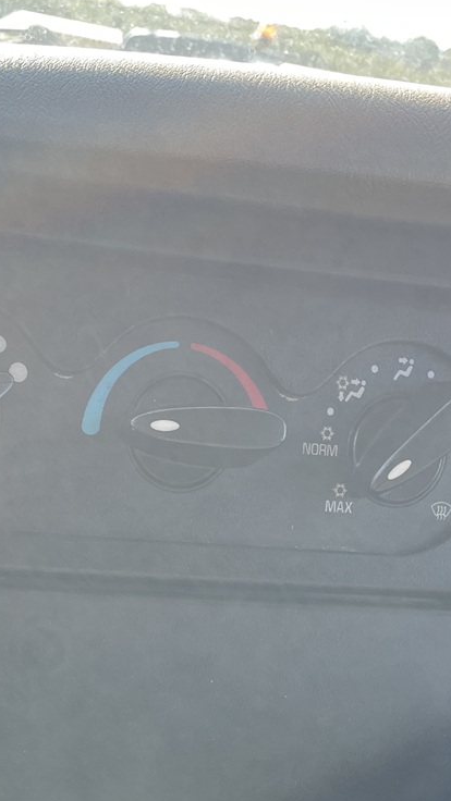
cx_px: 56
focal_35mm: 62
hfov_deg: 19.1
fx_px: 1318
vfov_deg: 32.1
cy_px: 732
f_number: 1.6
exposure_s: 1/101
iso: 32
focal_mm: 4.2
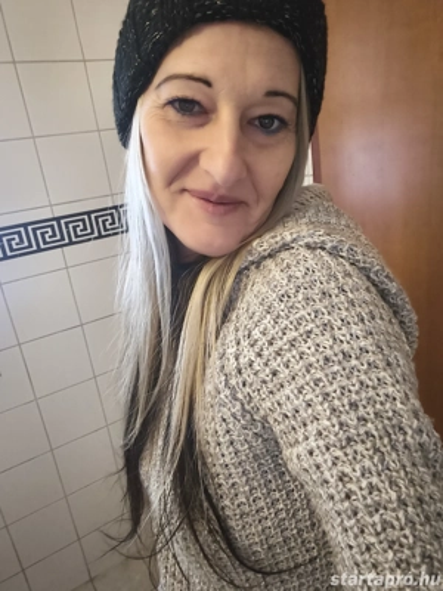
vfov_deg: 69.4
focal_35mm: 25
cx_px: 222
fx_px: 427
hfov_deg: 54.9
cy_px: 296
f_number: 2.2
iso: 1250
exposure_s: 1/25
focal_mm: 2.22
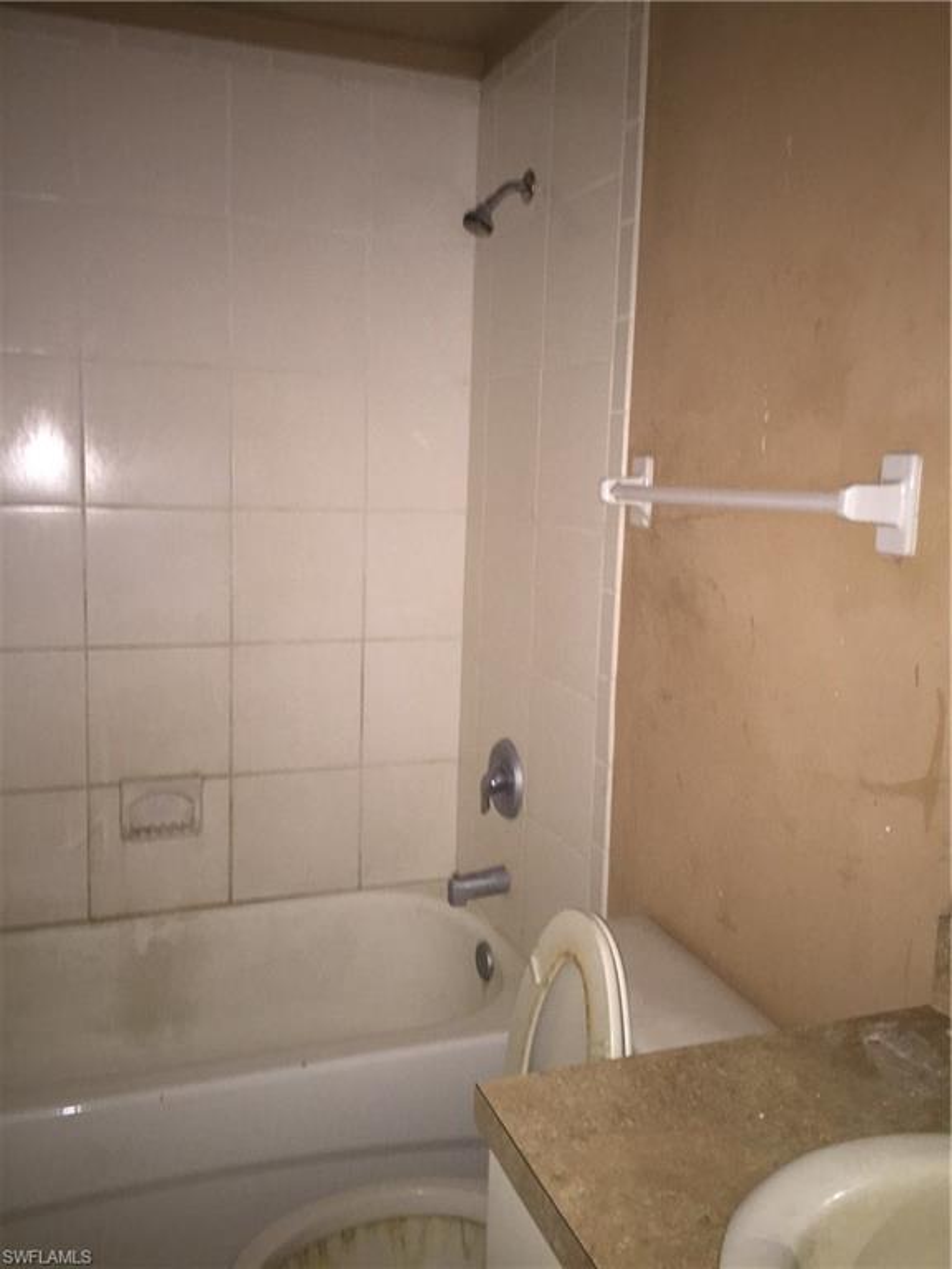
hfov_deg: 48.2
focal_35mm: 29
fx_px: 1063
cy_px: 634
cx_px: 476
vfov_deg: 61.7
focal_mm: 4.15
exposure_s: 1/16
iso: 200
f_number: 2.2
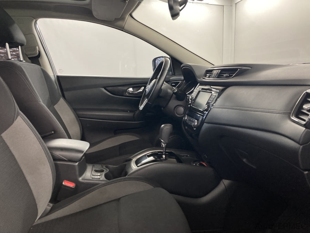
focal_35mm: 28
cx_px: 155
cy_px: 116
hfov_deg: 63.4
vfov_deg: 49.7
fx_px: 251
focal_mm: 3.99
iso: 200
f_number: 1.8
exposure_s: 1/50
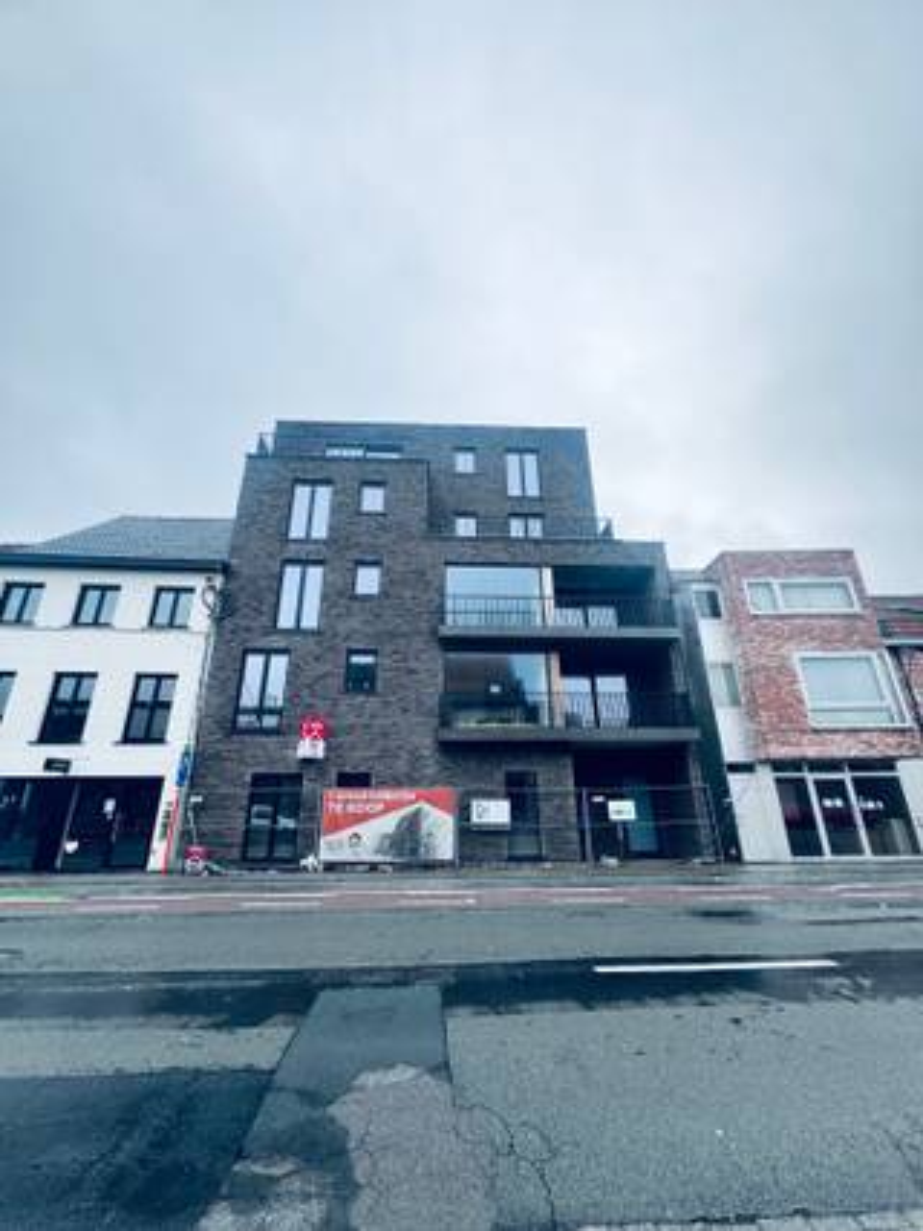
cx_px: 462
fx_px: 498
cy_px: 616
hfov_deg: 85.6
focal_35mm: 14
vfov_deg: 102.1
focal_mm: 2.22
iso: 40
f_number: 2.2
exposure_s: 1/182
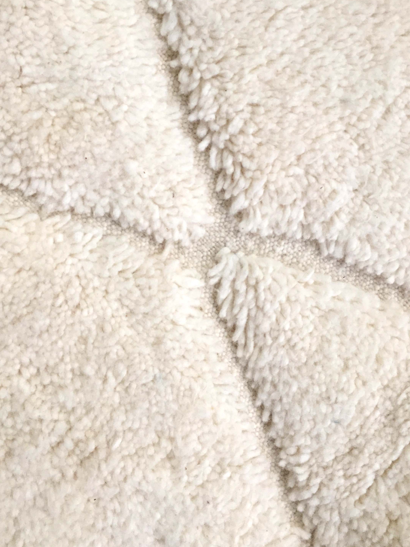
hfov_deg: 42.9
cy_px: 251
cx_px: 202
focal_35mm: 33
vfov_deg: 55.3
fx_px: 521
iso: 160
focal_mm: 4.15
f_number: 2.2
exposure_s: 1/33
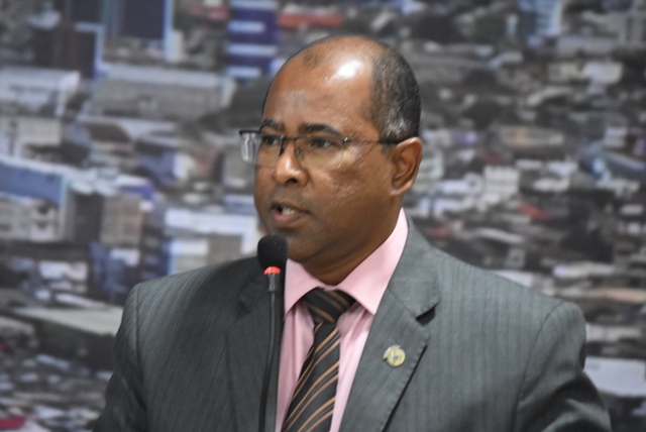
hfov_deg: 6.9
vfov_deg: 4.6
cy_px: 216
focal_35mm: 300
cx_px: 323
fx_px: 5388
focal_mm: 200
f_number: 5
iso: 4000
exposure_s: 1/50
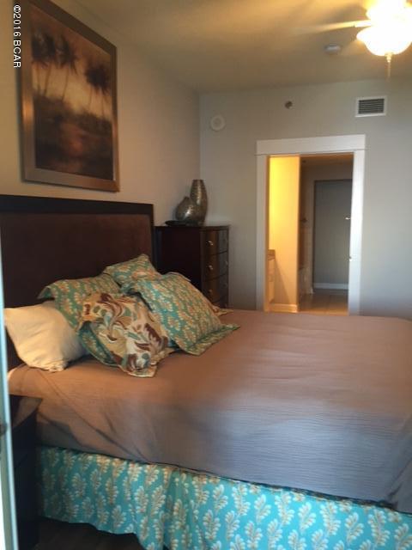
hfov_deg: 48.2
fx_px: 460
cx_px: 206
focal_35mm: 29
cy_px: 275
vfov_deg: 61.7
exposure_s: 1/30
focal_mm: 4.15
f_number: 2.2
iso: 160
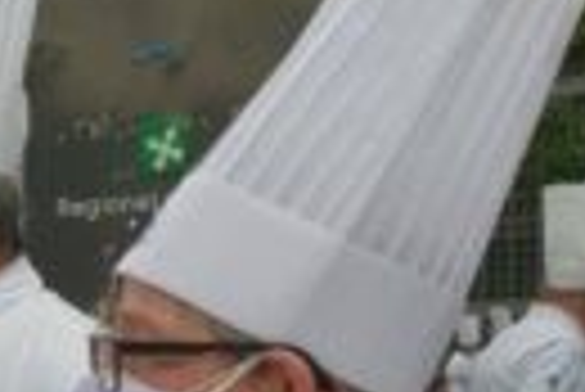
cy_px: 473
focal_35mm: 160
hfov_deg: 9.9
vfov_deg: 8.5
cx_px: -1130
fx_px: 2603
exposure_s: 1/230
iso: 50
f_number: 2.4
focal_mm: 4.3
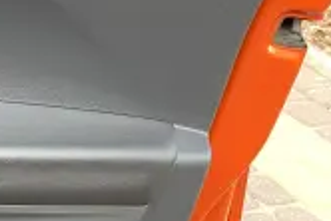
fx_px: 957
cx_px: -243
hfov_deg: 16.7
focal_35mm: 104
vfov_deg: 13.2
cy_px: 60
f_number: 1.8
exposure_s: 1/98
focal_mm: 4.25
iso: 125
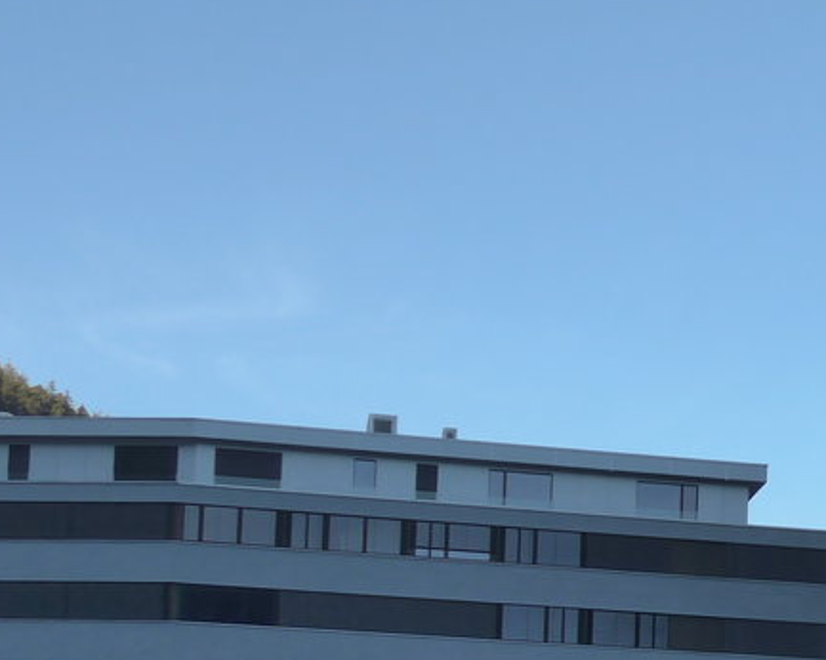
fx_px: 2712
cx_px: 1122
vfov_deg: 13.5
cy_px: 769
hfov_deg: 16.2
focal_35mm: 111
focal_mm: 8.4
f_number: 3.2
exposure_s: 1/800
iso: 160
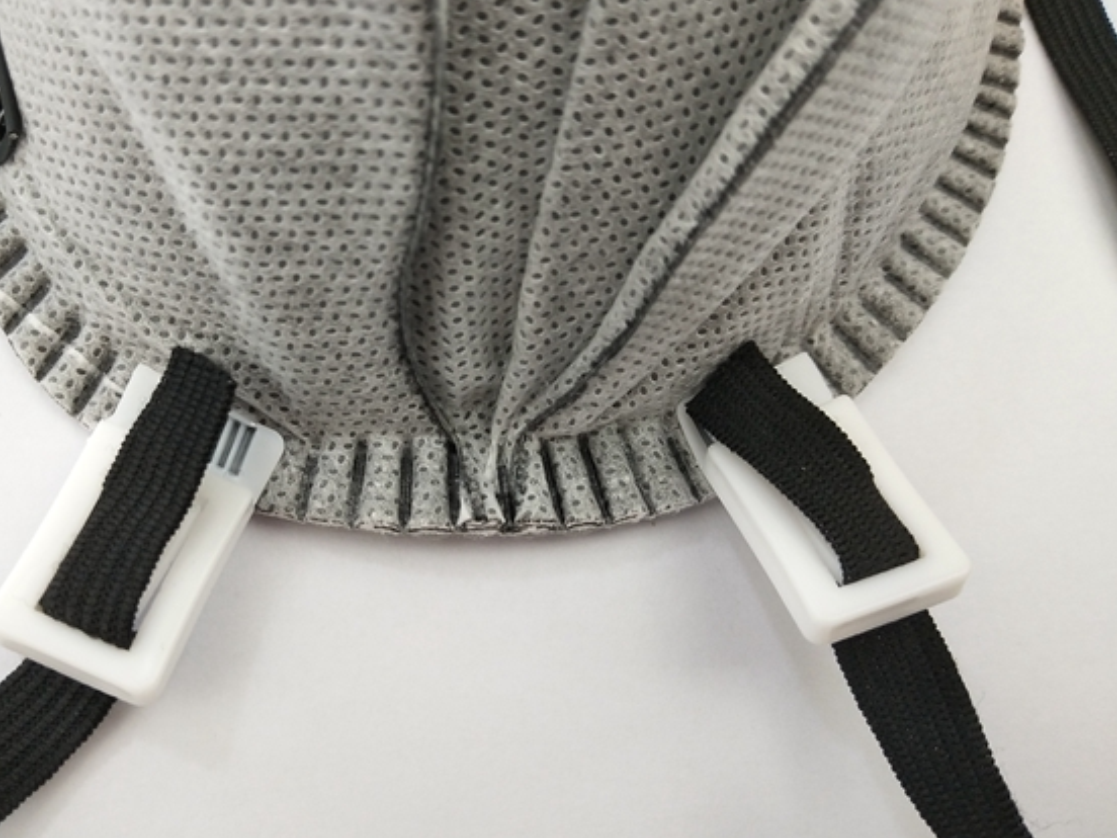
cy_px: 432
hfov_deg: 54.7
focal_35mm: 33
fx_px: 1065
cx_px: 415
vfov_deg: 42.9
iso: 100
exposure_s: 1/100
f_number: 2
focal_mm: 3.88
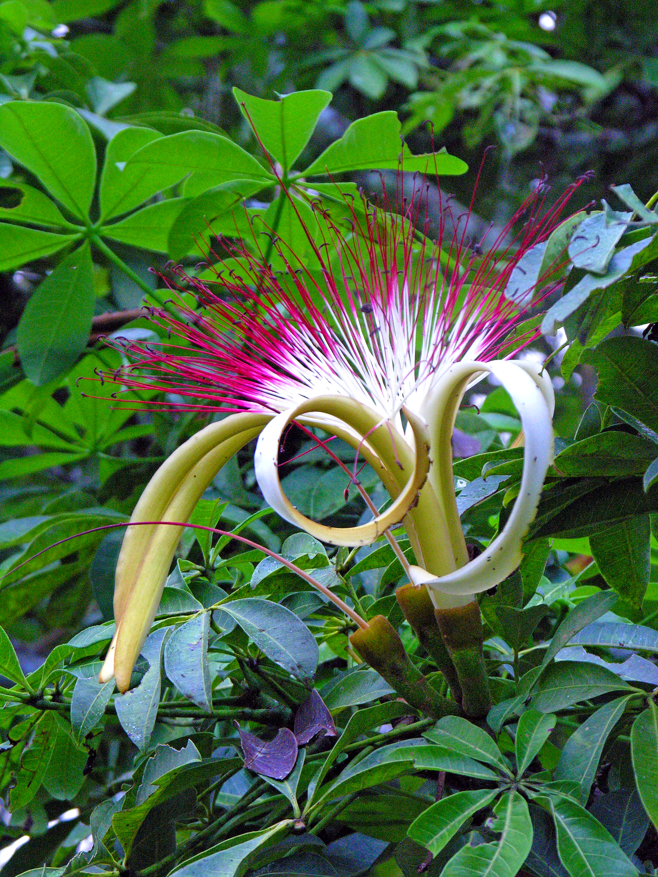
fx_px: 3979
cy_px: 438
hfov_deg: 9.5
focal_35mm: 157
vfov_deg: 12.6
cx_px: 329
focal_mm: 40
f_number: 3.9
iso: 400
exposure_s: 1/56.8
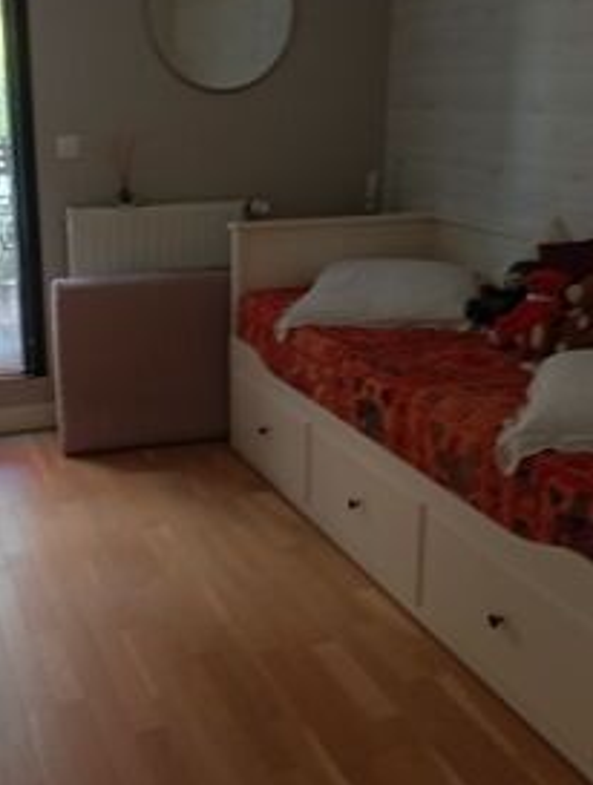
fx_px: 956
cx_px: 227
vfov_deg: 44.6
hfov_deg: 34.3
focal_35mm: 42
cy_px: 344
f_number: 1.8
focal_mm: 3.98
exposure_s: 1/33.3
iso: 243
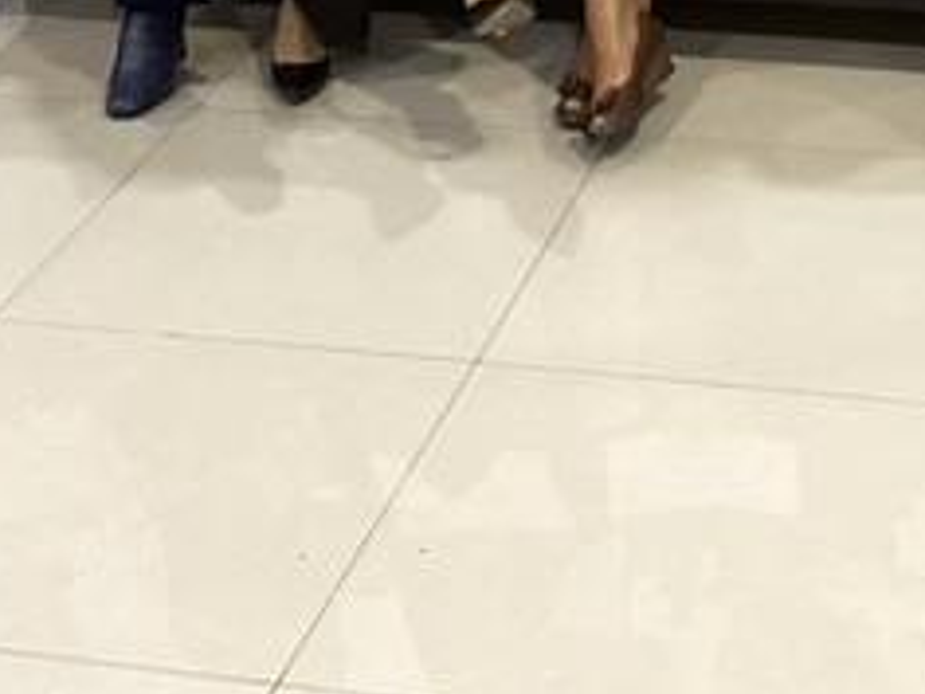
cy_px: -710
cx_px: 639
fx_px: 2779
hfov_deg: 18.8
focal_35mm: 104
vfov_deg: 12.5
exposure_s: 1/60
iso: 320
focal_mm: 6.86
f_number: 1.78
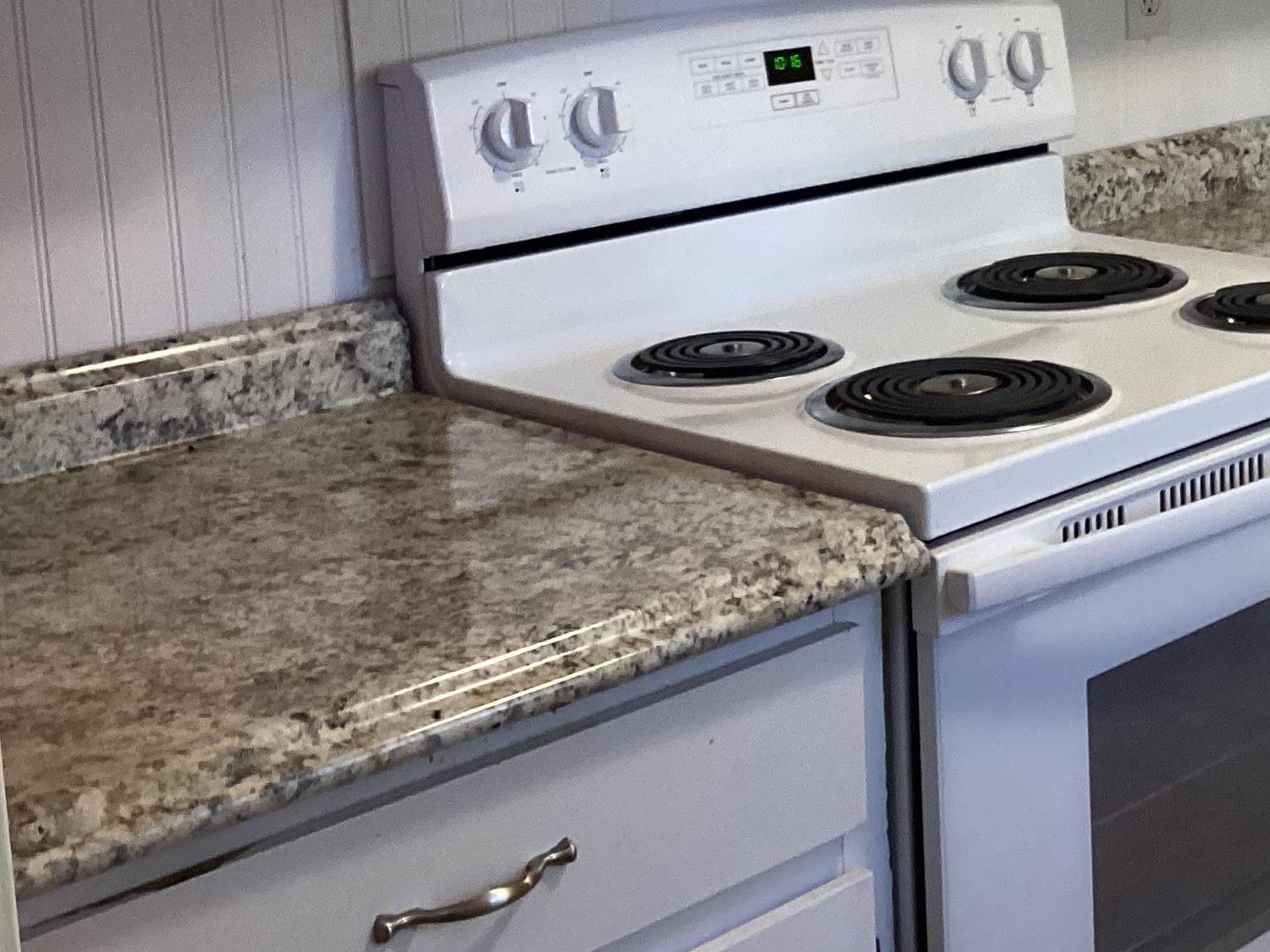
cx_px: 1205
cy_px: 73
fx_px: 2311
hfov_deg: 29.1
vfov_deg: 22.6
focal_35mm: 63
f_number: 2.4
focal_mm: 3.3
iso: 200
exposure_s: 1/50
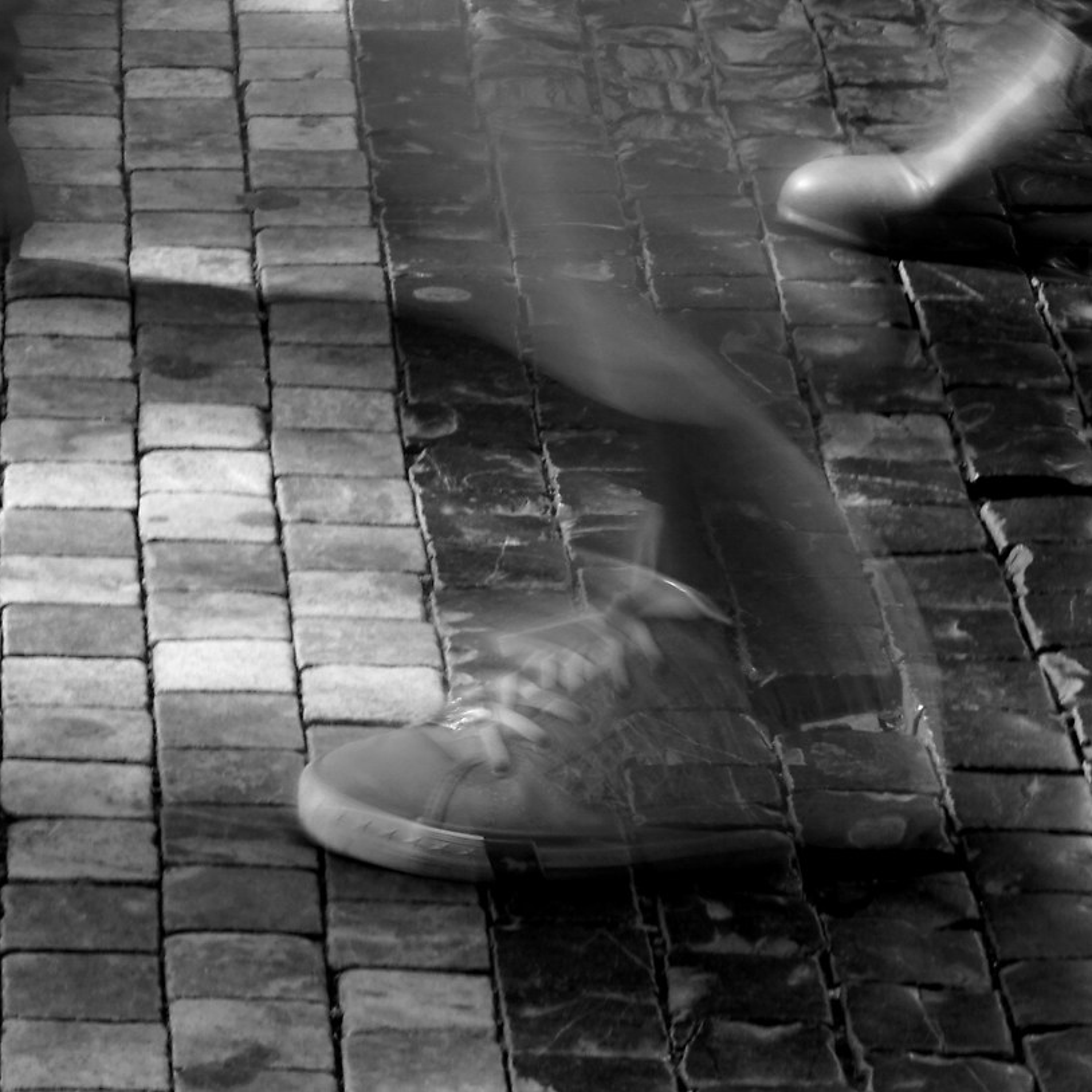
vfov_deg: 9.3
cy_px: 580
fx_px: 6710
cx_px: 89
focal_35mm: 188
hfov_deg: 9.3
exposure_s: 1/4
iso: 100
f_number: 25
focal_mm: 50
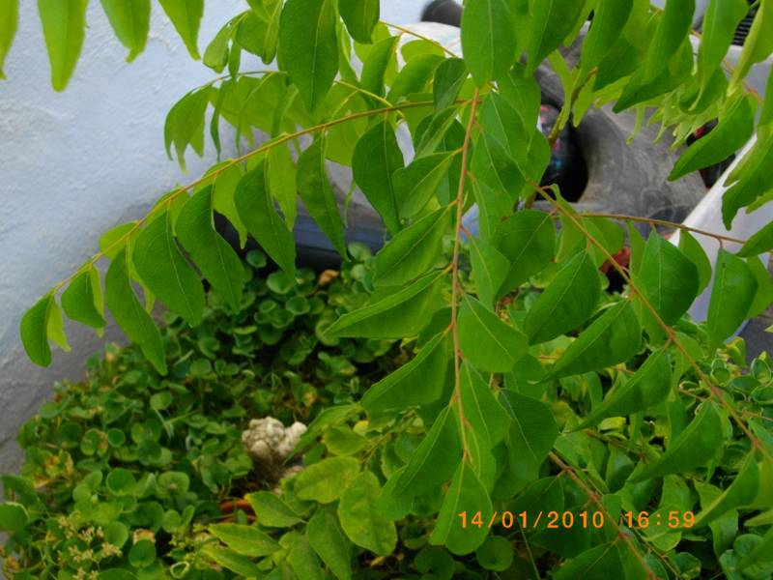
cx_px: 386
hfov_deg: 38.2
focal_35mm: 50
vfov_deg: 29.1
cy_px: 290
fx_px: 1117
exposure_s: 1/125
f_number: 3.6
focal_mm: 8.8
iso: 200
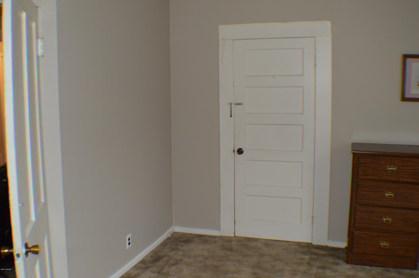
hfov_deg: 46.4
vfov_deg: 31.8
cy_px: 139
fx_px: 488
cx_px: 210
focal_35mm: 42
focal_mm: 28
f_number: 4.5
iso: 720
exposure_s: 1/60
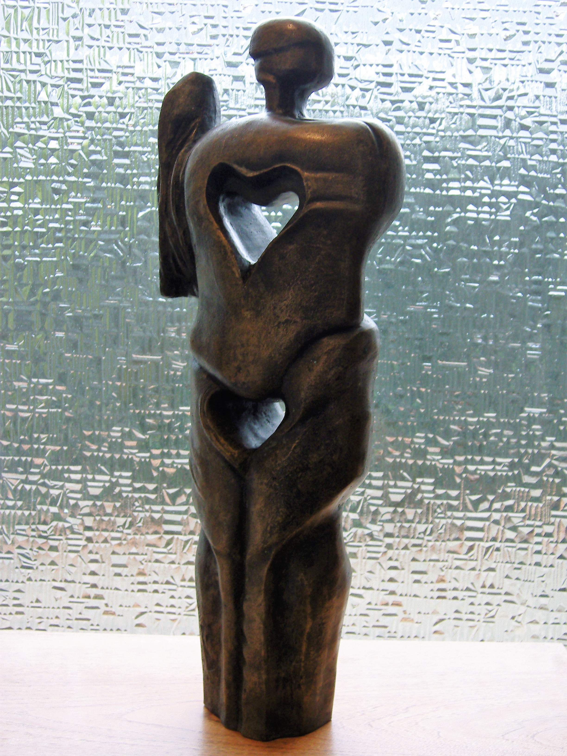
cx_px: 284
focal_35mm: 53
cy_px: 378
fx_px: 1157
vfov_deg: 36.2
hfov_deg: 27.5
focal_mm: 11.5
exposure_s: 1/30
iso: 200
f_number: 3.5
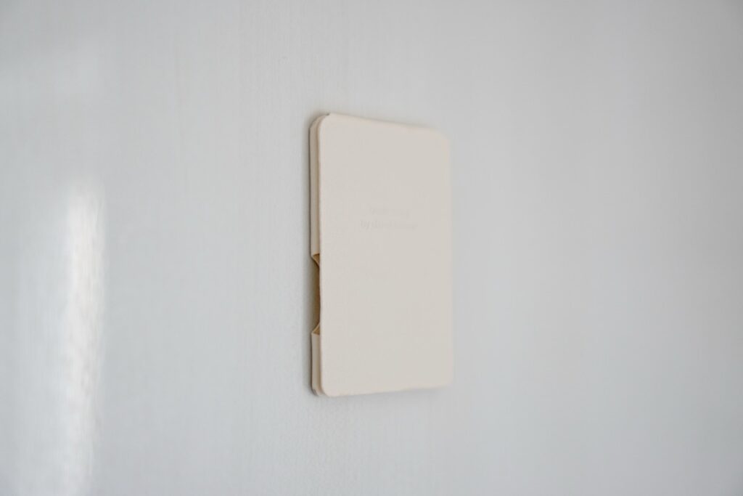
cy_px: 248
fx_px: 1084
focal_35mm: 52
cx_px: 372
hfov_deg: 37.8
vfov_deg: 25.8
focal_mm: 35
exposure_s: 1/60
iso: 500
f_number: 1.8
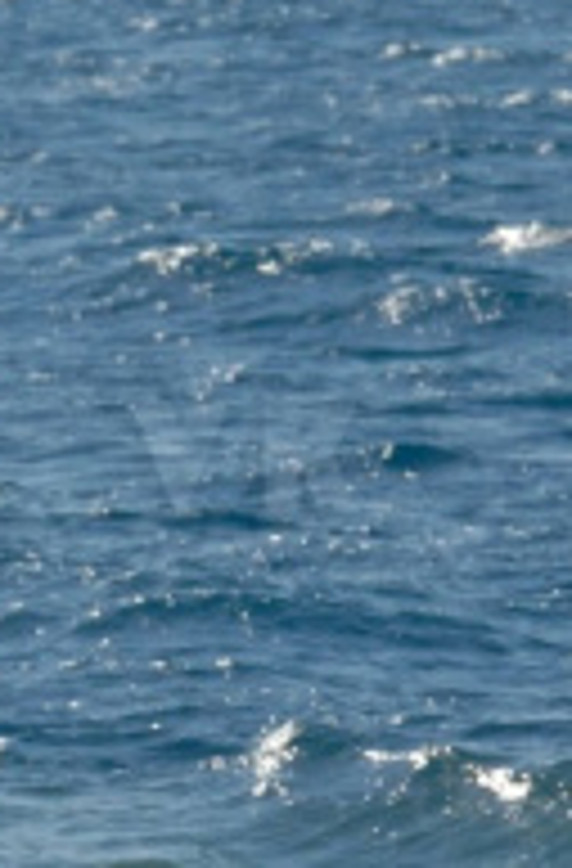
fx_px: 22485
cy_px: 562
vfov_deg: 2.2
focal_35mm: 935
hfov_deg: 1.5
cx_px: -74
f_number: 9
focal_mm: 200
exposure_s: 1/1000
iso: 250
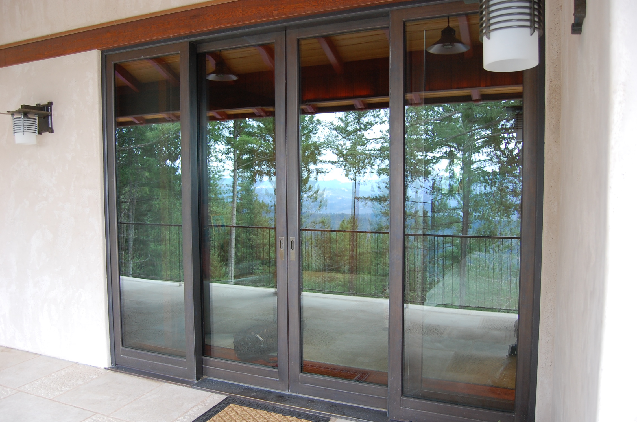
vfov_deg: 47.8
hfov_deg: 67.5
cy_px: 211
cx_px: 318
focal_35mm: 27
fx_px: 477
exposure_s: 1/80
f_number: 4.5
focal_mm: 18
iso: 400
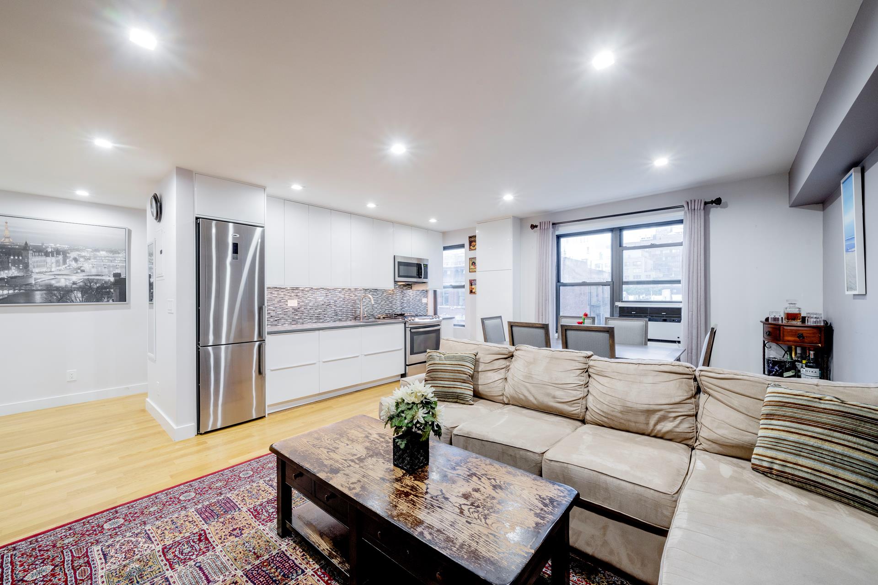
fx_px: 317
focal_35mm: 13
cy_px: 292
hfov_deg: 108.3
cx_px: 439
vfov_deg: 85.4
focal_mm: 13
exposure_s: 1/2
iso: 400
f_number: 11
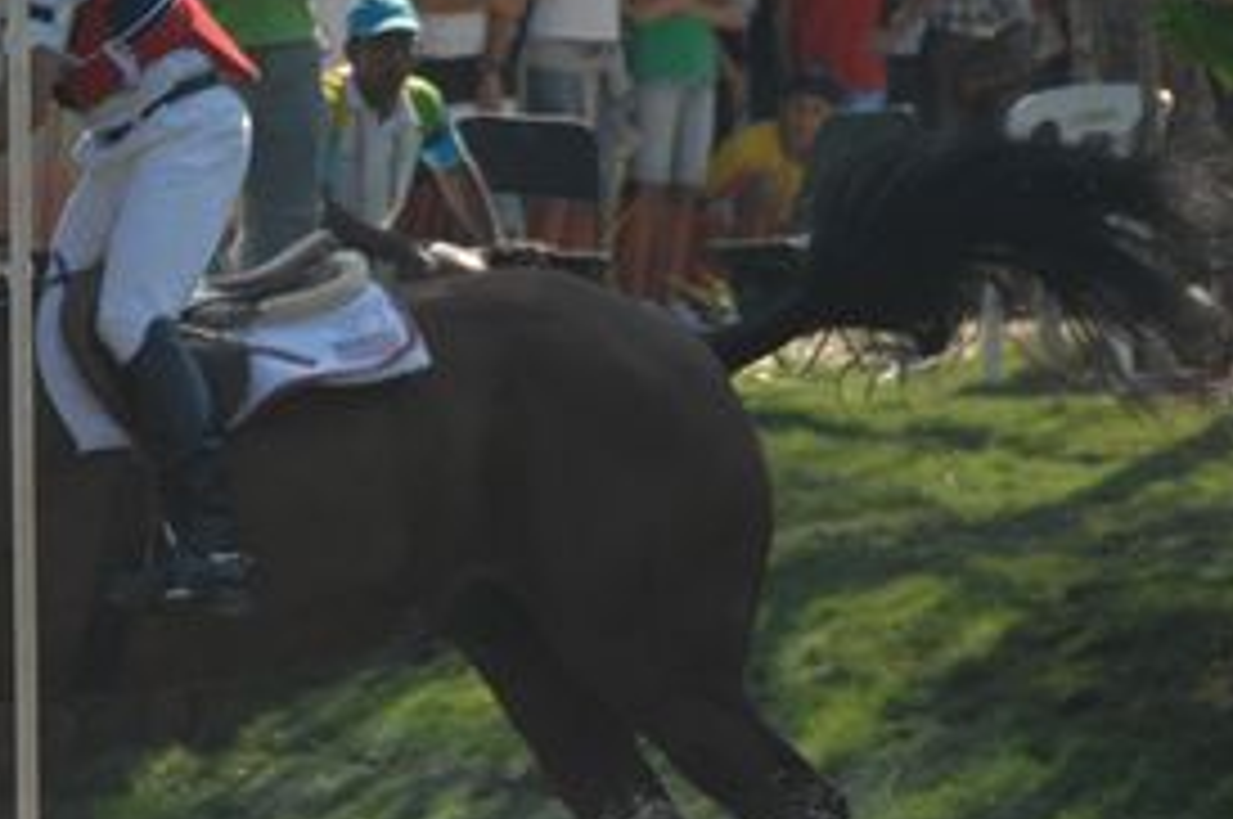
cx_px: 22
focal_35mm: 595
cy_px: 218
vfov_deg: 2.3
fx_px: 20354
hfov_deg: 3.5
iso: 200
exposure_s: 1/500
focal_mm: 170
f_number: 5.6
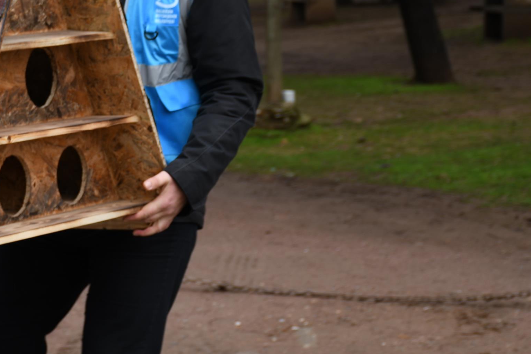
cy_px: 96
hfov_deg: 13.4
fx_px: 2257
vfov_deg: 9.0
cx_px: 109
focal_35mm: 153
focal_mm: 45
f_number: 4.5
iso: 100
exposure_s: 1/160
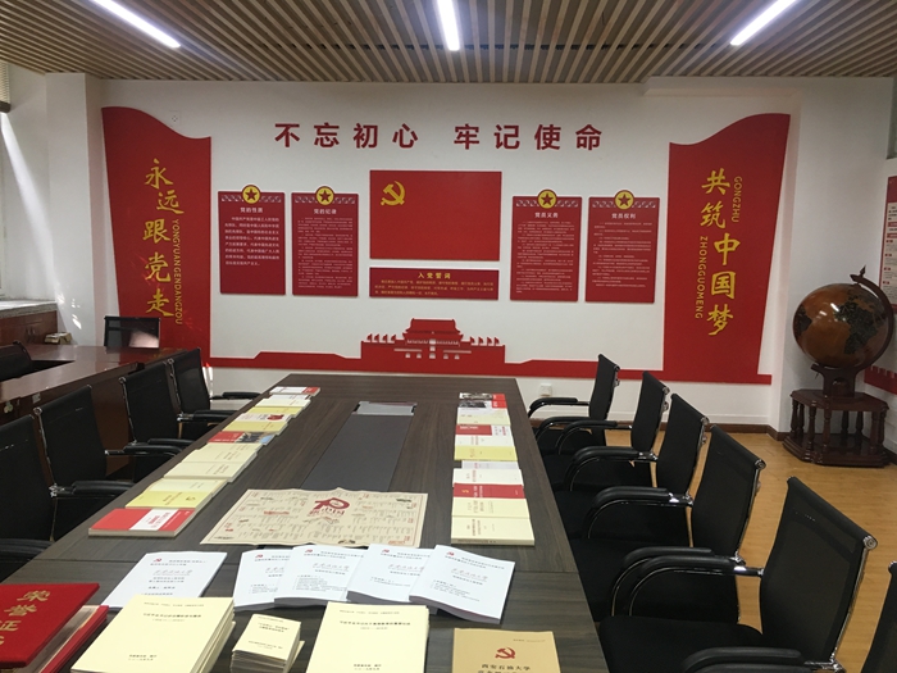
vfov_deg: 48.2
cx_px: 448
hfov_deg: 61.7
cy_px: 336
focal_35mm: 29
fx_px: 751
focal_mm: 4.15
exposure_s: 1/33
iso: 125
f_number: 2.2
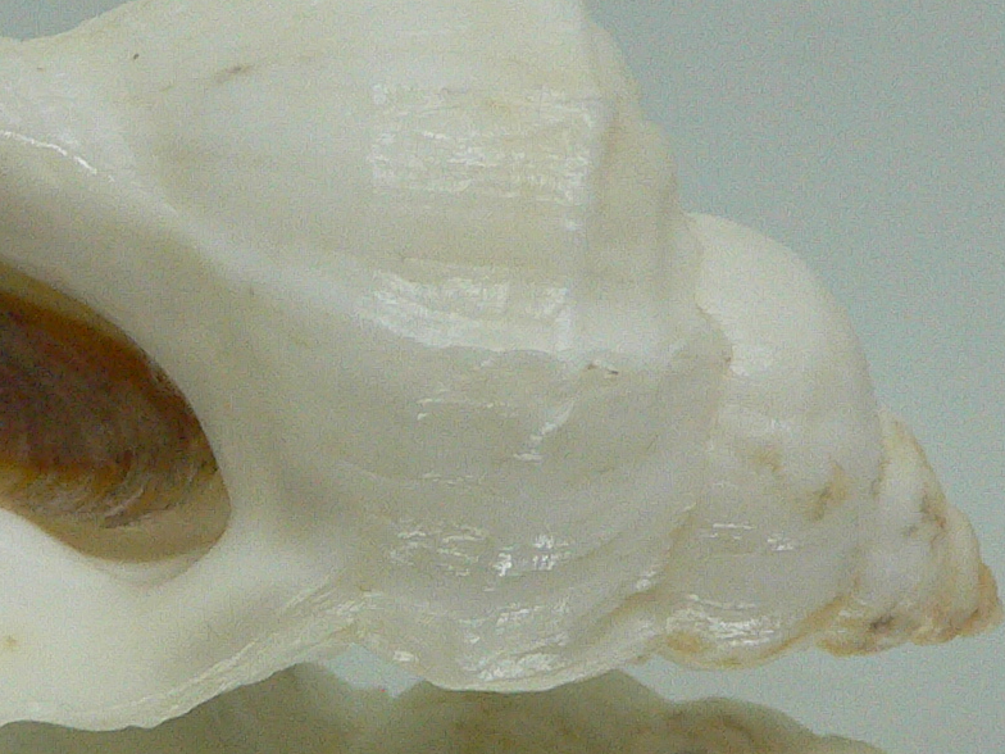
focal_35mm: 90
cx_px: 238
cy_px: 499
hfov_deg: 21.6
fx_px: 2613
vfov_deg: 16.4
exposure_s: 1/60
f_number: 2.8
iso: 200
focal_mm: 4.6
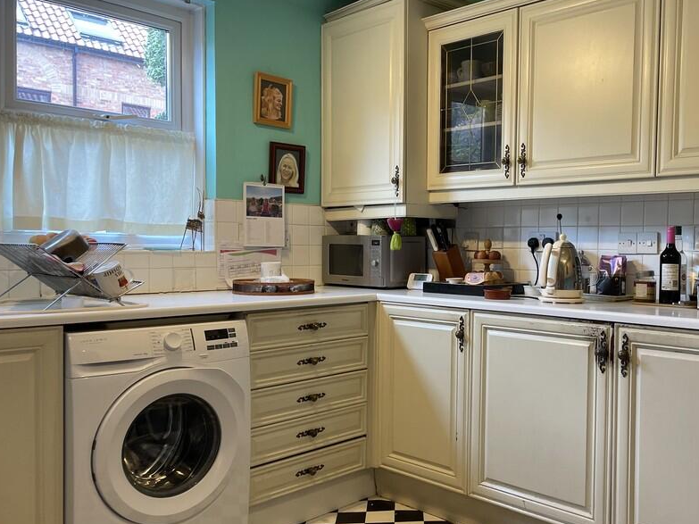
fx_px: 686
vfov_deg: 41.8
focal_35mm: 34
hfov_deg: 53.2
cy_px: 279
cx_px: 446
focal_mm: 4.2
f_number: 1.6
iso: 80
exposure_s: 1/100
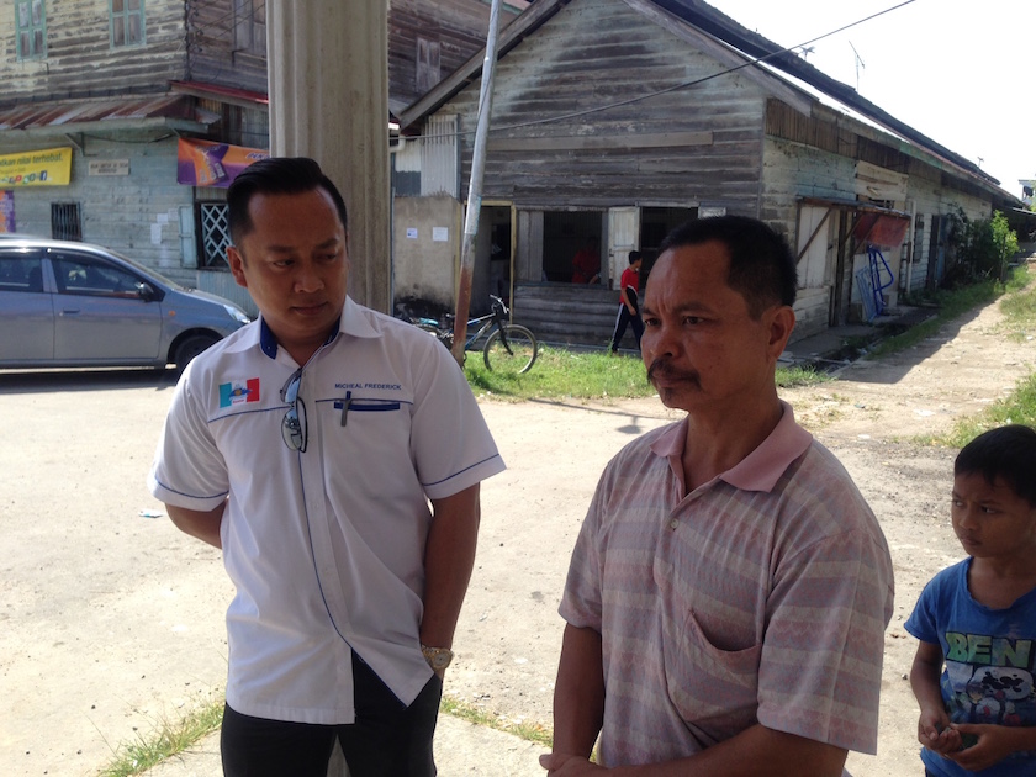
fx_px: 988
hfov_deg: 55.4
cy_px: 388
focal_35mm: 33
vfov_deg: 42.9
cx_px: 518
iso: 50
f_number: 2.4
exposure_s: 1/609
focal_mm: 4.12
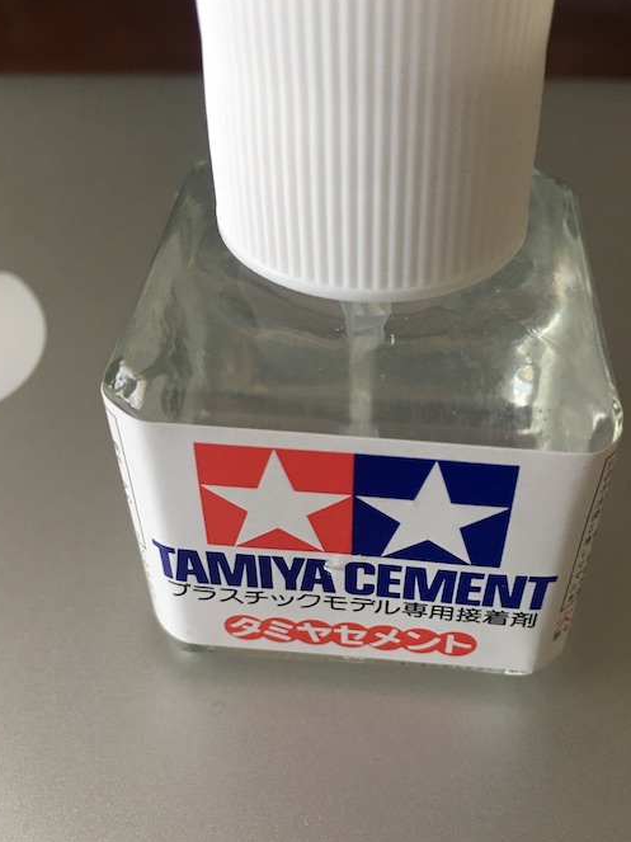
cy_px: 480
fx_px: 851
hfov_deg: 40.6
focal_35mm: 35
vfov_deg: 52.5
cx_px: 364
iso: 50
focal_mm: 4.15
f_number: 2.2
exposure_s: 1/15
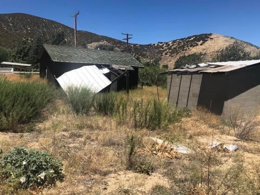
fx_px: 240
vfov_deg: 44.2
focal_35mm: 32
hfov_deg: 56.7
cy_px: 96
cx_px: 141
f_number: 1.8
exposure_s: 1/1919
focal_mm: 4
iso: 20
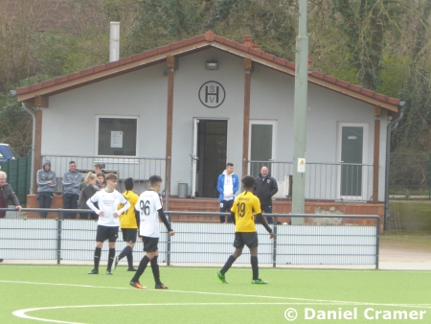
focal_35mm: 322
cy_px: 162
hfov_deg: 6.2
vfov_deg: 4.6
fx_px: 4011
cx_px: 216
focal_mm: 57.7
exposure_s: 1/80
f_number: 5.9
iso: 100
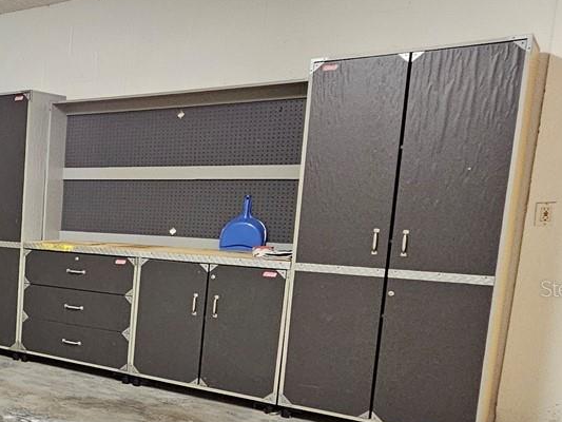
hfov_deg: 32.6
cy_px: 288
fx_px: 633
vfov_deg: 36.4
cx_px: -204
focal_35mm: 39
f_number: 2.2
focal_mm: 2.2
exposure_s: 1/30
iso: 640
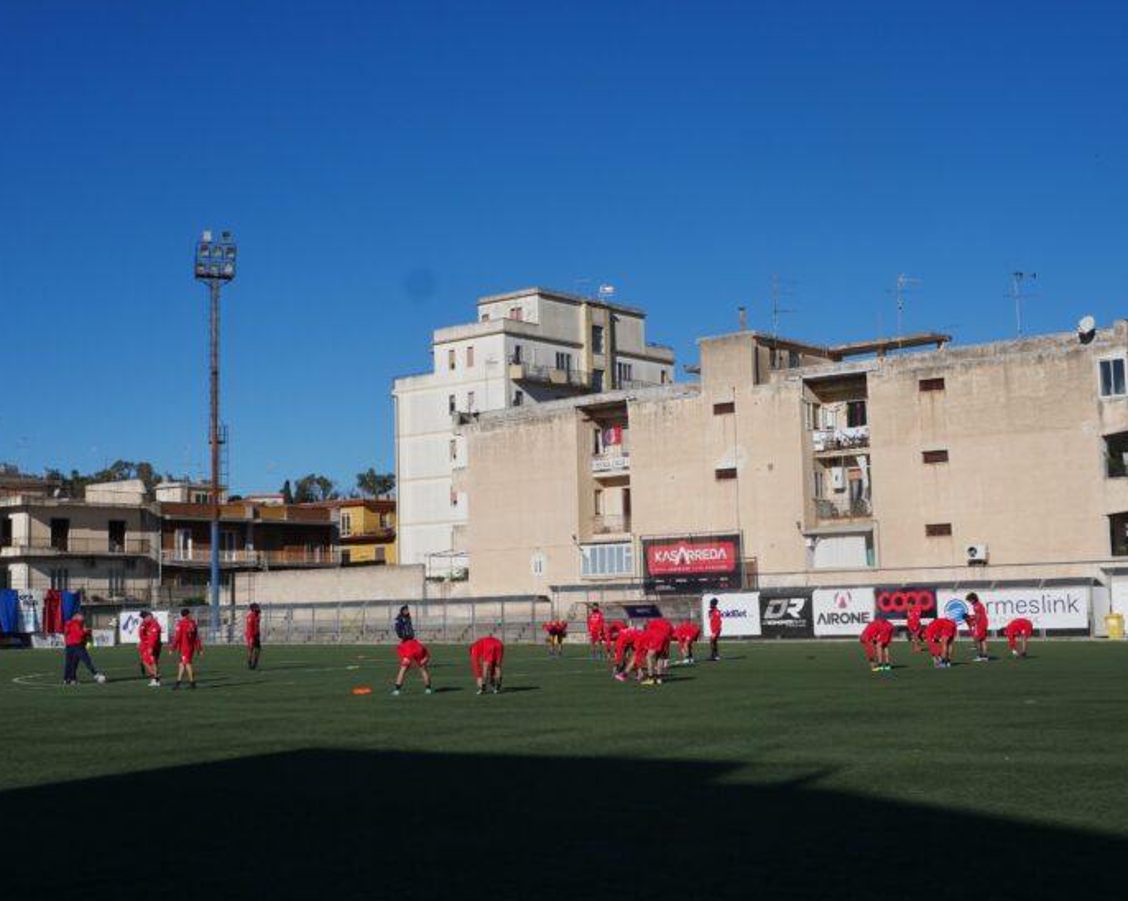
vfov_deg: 32.1
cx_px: 567
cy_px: 446
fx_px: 1568
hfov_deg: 39.6
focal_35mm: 47
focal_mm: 22
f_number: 11
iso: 200
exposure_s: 1/640
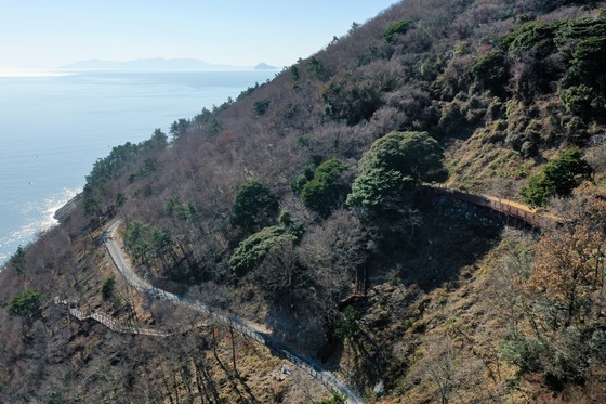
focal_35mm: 30
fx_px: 505
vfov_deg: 43.6
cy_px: 209
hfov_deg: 61.9
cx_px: 284
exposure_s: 1/800
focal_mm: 10.26
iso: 100
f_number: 6.3
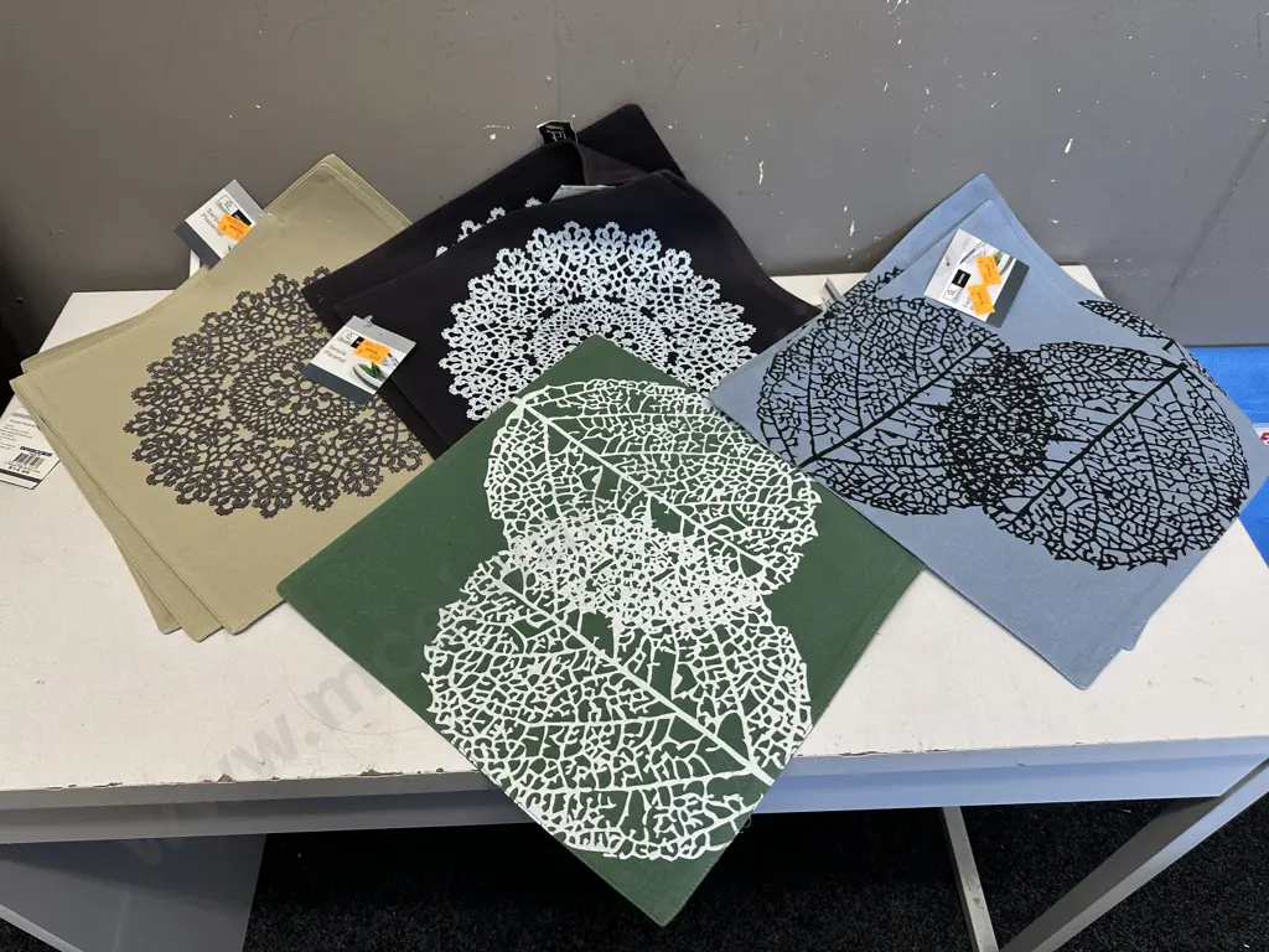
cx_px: 634
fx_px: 880
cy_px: 476
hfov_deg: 71.6
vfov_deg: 56.8
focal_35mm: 24
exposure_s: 1/100
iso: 100
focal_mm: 6.86
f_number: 1.78
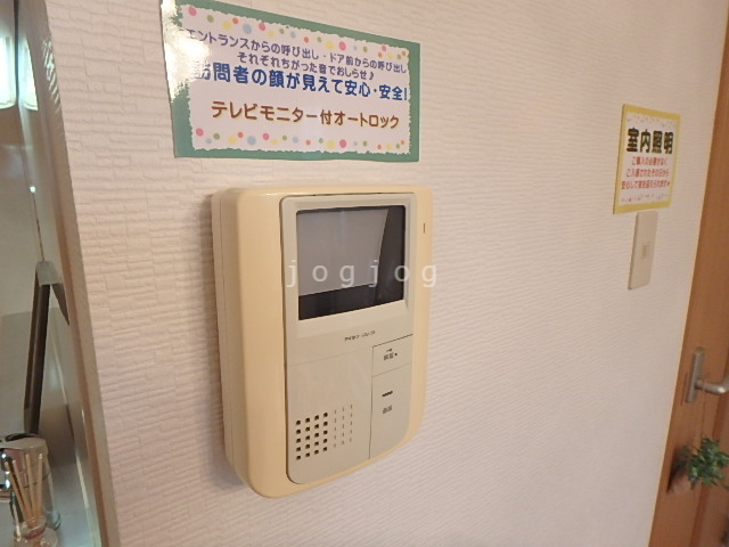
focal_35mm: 21
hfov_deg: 79.0
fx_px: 442
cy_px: 274
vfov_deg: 63.4
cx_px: 364
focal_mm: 3.7
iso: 250
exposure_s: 1/30
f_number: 3.5
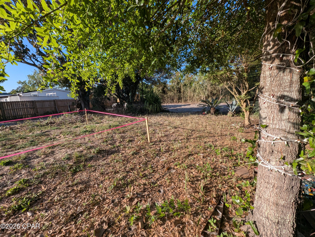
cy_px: 118
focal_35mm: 13
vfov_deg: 90.0
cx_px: 158
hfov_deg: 106.1
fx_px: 118
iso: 45
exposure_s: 1/998
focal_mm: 1.95
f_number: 2.2
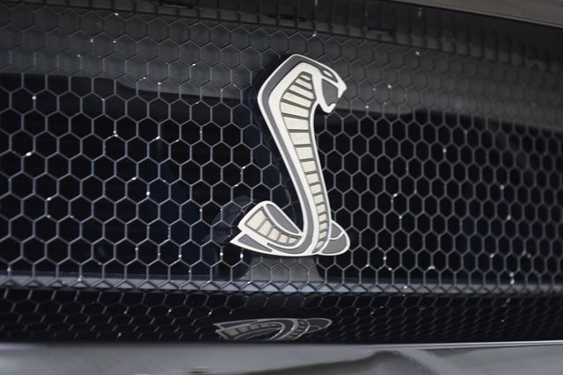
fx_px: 1642
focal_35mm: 105
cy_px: 188
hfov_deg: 19.5
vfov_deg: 13.0
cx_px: 282
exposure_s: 1/30
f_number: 2.8
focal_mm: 70
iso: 1600
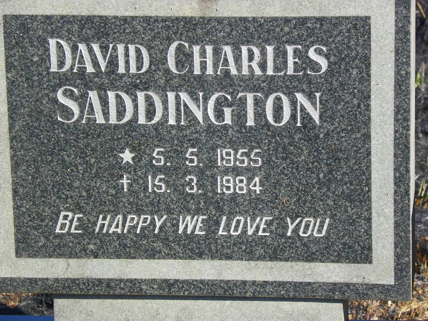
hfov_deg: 9.7
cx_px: 214
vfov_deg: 7.3
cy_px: 160
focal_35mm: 204
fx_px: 2522
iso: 64
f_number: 4.5
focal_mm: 36.3
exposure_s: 1/160
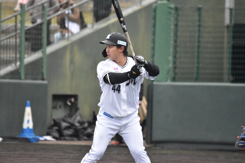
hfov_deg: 4.6
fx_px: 3063
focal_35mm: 450
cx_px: 122
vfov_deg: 3.1
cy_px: 82
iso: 10000
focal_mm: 300
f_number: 6.3
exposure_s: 1/2500
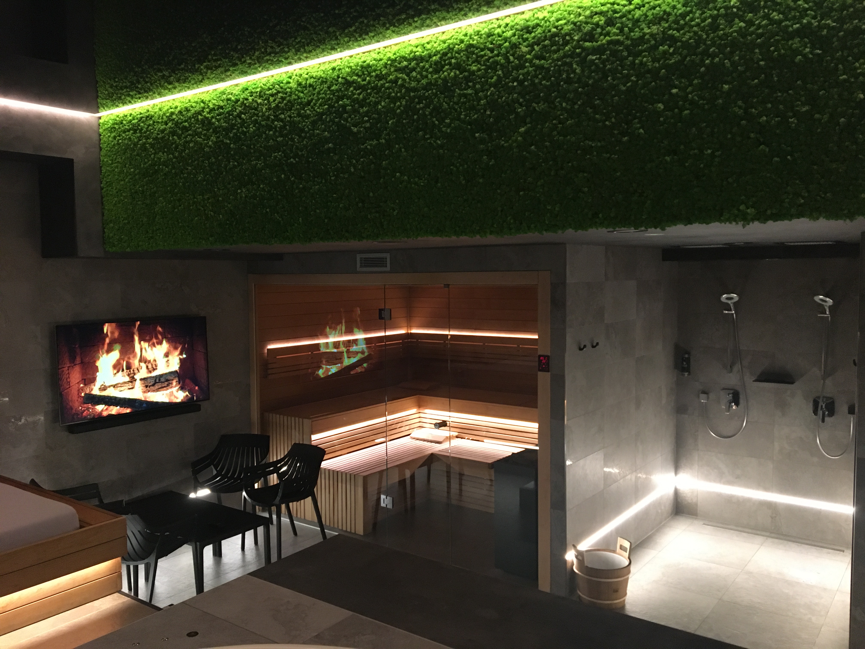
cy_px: 324
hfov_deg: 61.7
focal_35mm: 29
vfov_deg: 48.2
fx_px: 725
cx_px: 432
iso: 200
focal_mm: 4.15
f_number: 2.2
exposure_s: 1/17
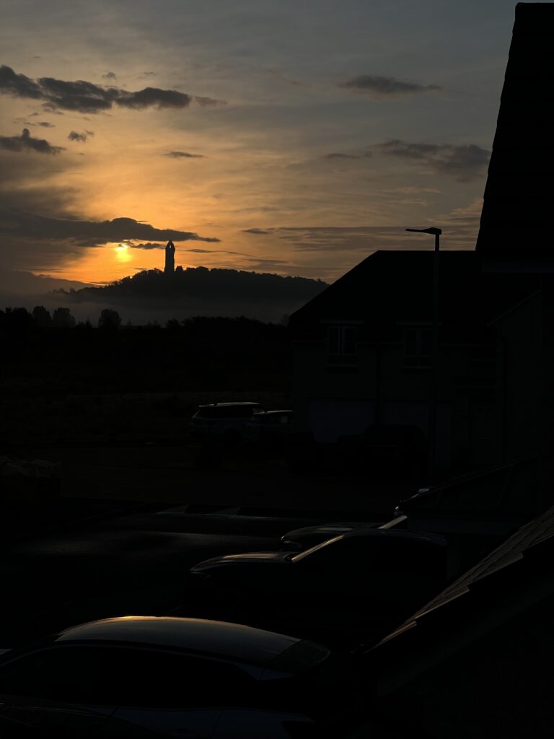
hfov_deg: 19.1
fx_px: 1643
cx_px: 277
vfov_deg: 25.3
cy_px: 370
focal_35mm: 77
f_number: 2.8
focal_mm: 9
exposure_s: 1/2660
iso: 20
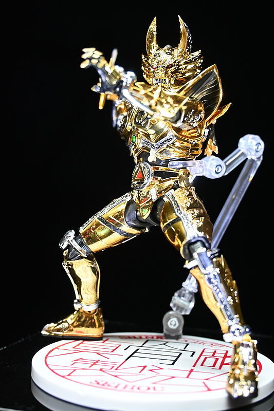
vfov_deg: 45.0
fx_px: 497
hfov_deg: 30.8
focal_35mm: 44
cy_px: 206
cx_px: 137
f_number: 4.8
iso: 1400
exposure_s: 1/125
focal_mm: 29
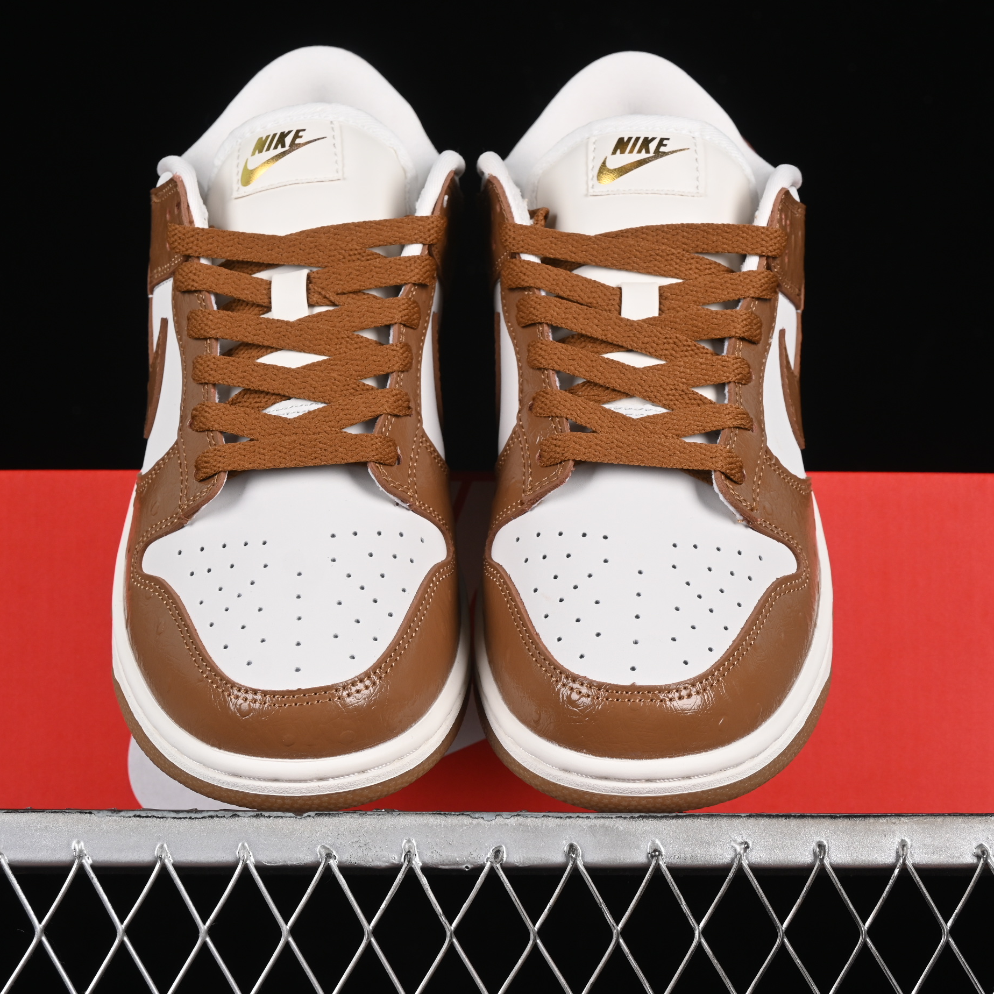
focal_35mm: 96
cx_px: 479
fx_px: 3119
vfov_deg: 18.1
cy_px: 497
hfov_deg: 18.1
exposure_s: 1/80
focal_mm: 50
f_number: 8
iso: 160
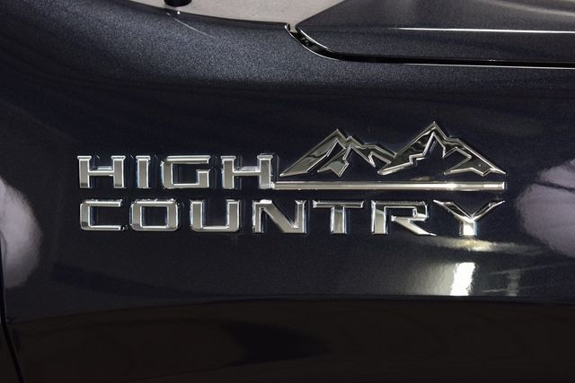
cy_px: 192
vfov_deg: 16.6
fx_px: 1318
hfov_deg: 24.6
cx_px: 288
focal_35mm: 82
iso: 450
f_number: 6.3
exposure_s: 1/15
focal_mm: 55
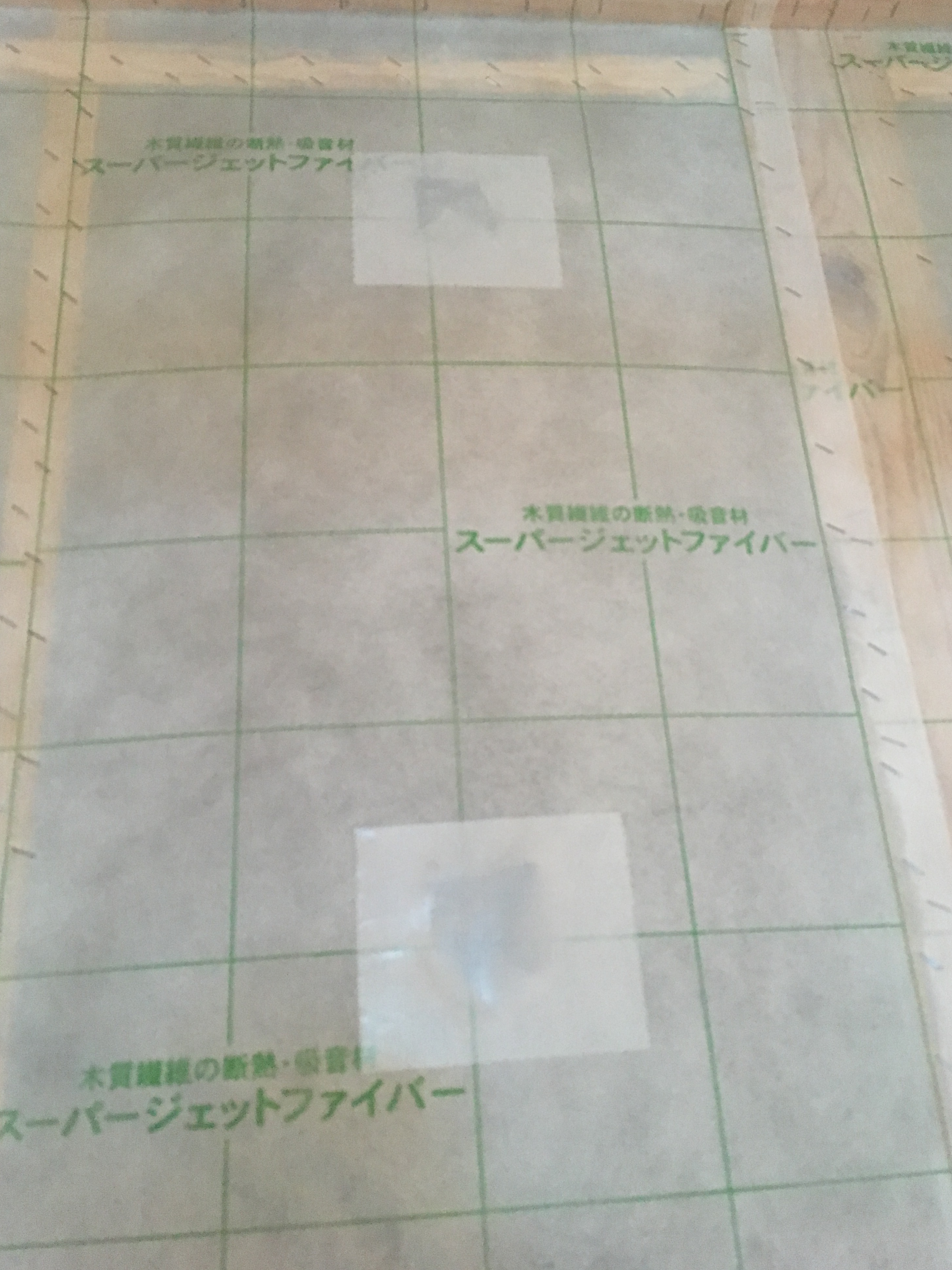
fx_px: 1100
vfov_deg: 60.0
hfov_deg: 46.8
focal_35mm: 30
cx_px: 483
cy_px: 618
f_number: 2.2
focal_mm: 4.15
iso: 200
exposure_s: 1/20
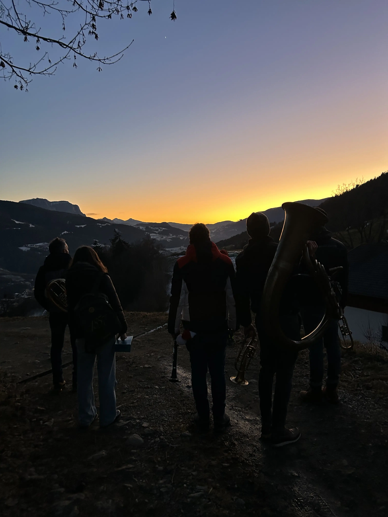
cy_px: 258
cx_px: 194
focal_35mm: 26
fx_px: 389
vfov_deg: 67.3
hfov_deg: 53.1
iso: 200
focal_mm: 5.7
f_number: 1.5
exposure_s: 1/60
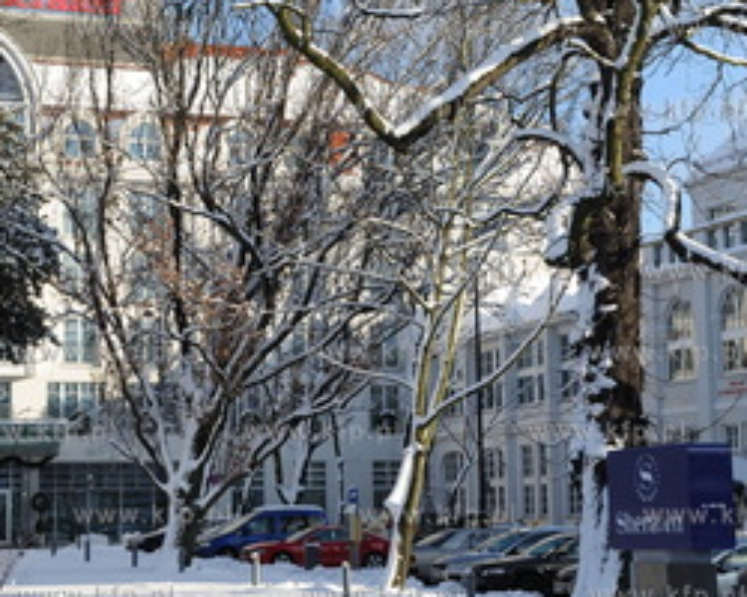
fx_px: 1857
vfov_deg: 18.3
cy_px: 310
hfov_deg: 22.7
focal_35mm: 84
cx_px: 257
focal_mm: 56
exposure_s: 1/320
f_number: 9
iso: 400
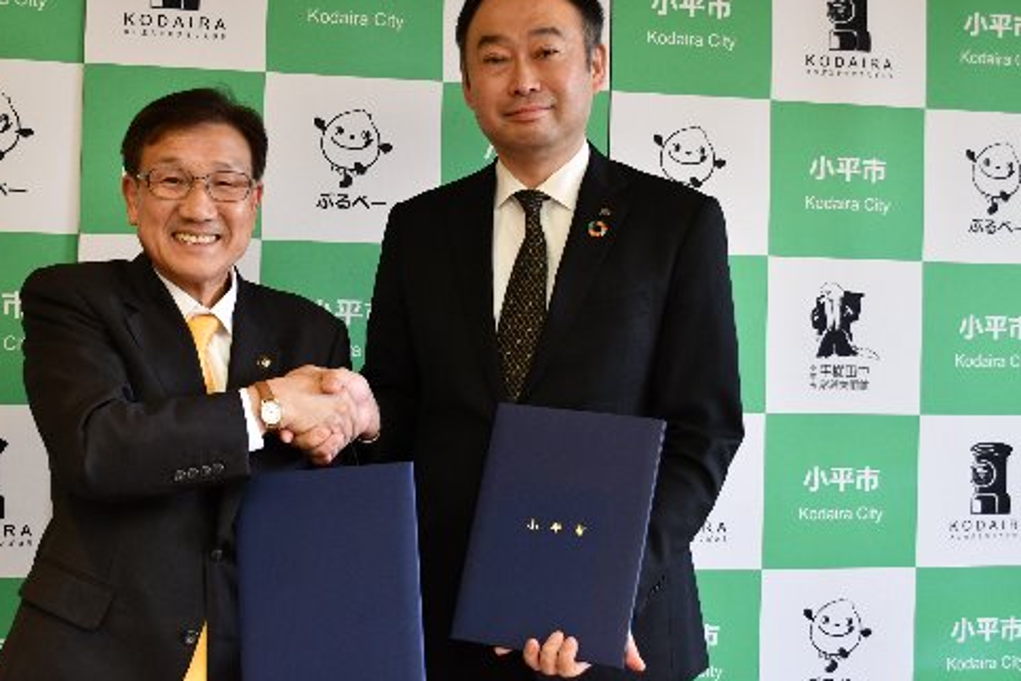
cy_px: 339
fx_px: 1277
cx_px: 435
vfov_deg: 29.9
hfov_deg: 43.5
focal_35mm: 45
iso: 1000
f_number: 4
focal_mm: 22
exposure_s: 1/40
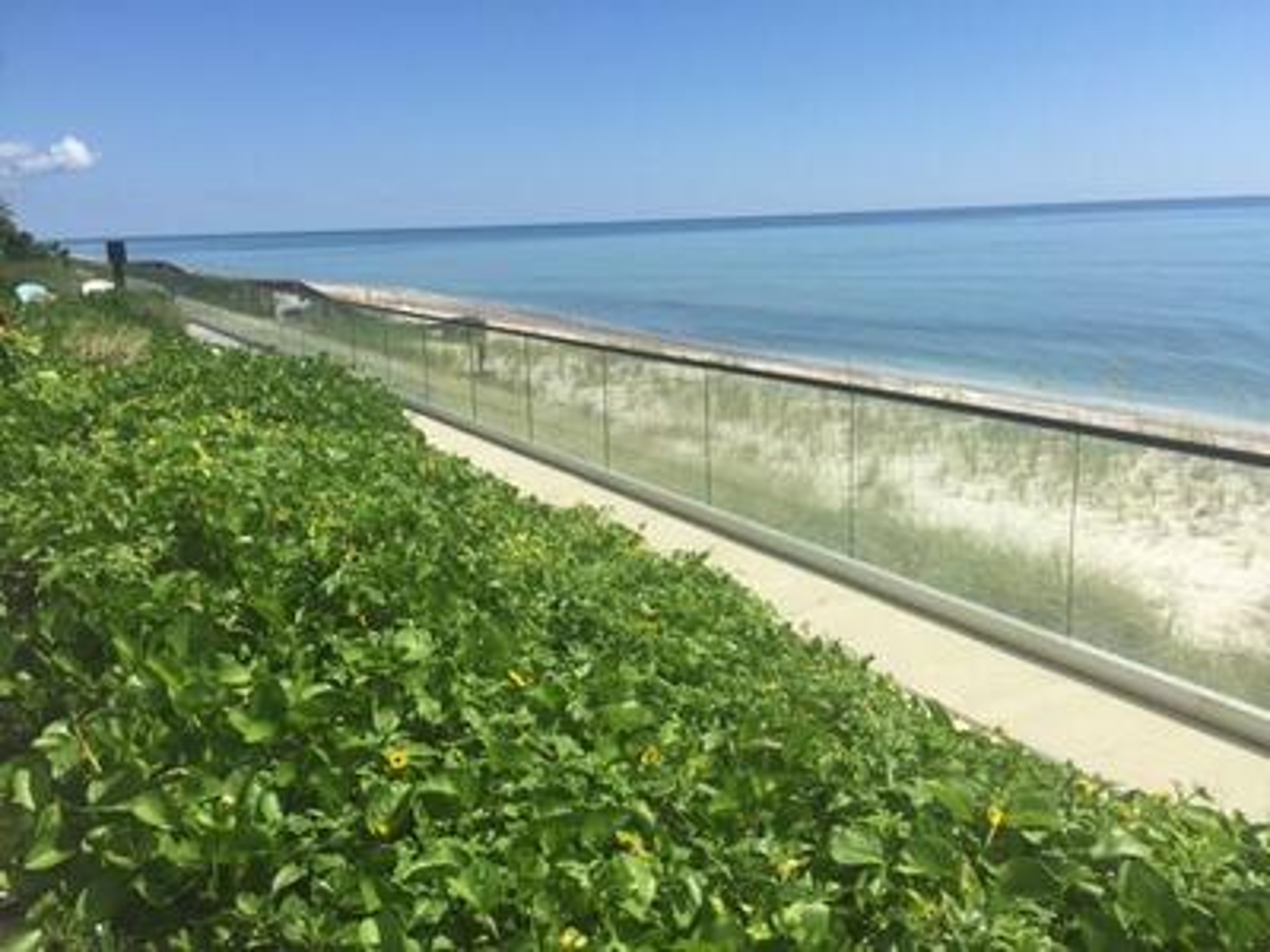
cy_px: 476
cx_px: 635
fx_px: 1064
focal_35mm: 29
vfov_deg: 48.2
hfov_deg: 61.7
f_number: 2.2
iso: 32
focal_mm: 4.15
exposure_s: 1/2639
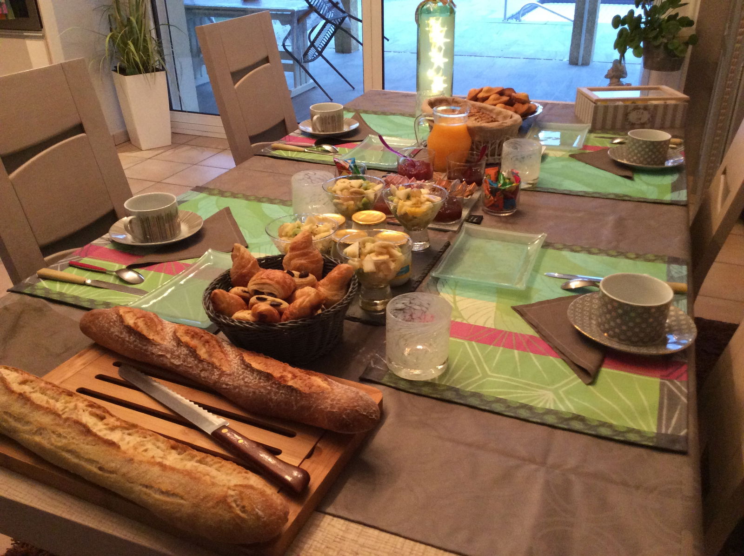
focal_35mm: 32
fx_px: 687
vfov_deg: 44.1
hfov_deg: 56.9
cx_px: 372
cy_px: 278
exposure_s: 1/25
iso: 250
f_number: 2.4
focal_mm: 3.3
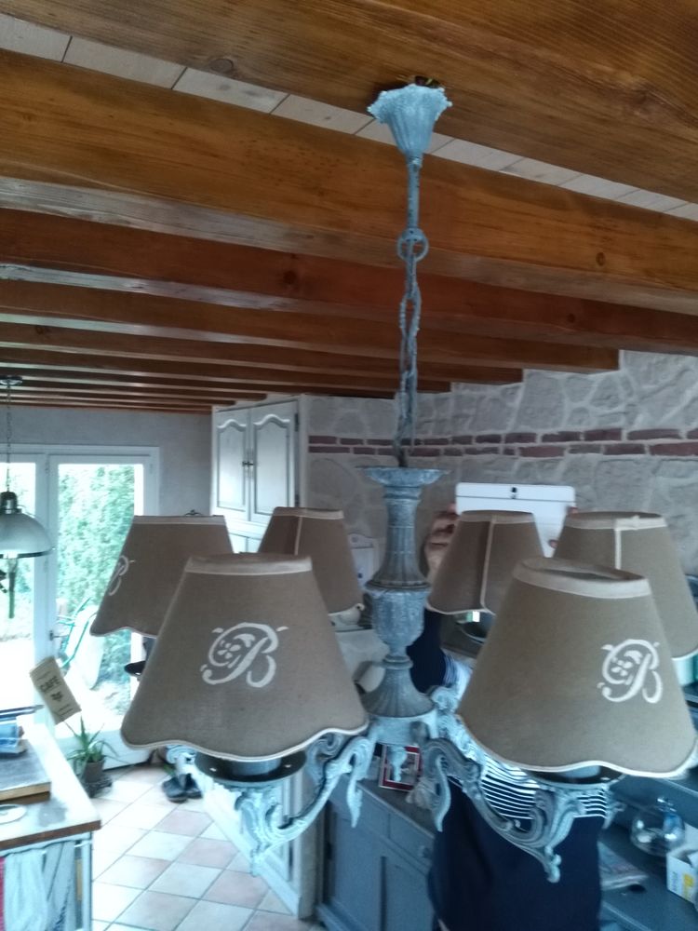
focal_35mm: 28
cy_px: 466
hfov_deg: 49.7
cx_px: 349
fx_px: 753
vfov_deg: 63.4
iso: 882
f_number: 2
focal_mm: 2.96
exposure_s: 1/30
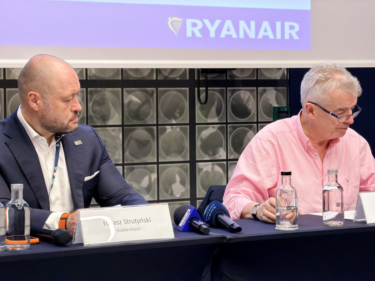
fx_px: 1083
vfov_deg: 14.8
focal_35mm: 100
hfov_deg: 19.6
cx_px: 188
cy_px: 140
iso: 250
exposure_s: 1/50
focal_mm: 16.89
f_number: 2.8
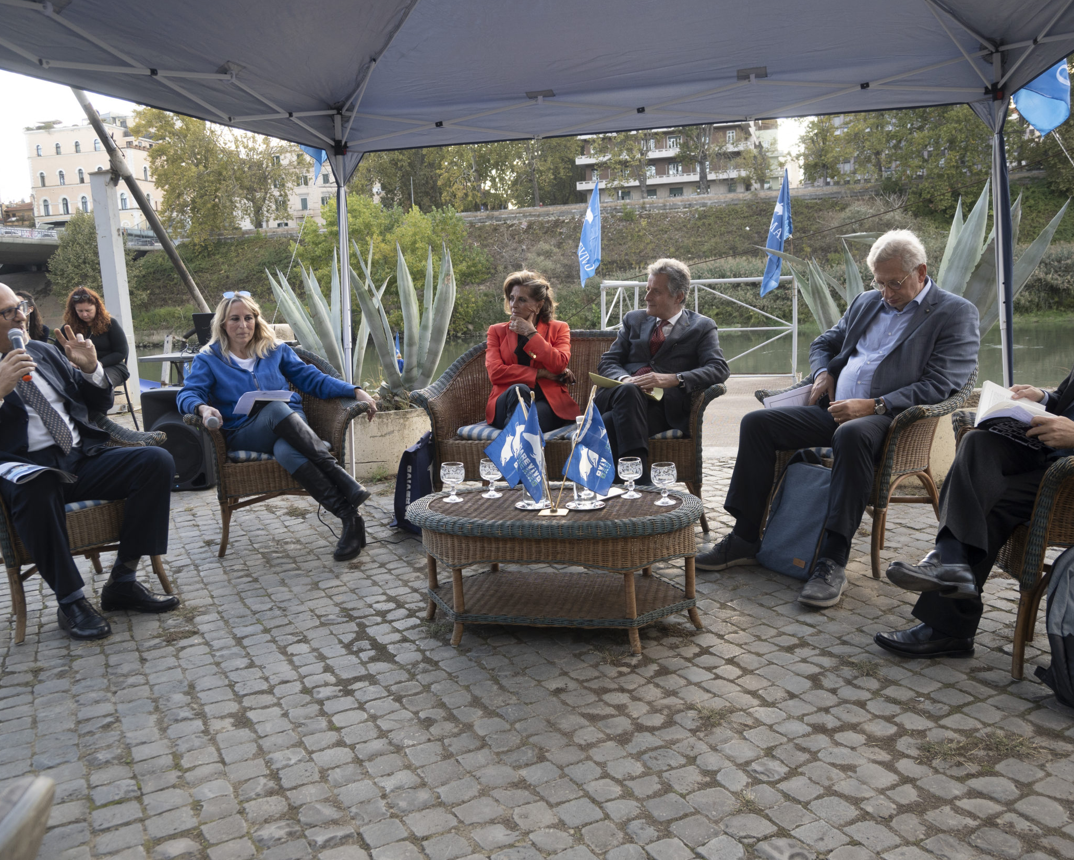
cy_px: 421
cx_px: 544
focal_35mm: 28
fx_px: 890
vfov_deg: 51.5
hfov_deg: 62.2
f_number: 4
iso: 220
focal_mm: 16
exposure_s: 1/250
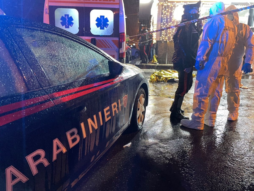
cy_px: 96
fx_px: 191
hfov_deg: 67.3
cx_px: 127
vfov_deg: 53.1
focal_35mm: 26
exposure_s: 1/33
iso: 500
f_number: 1.6
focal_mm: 4.2
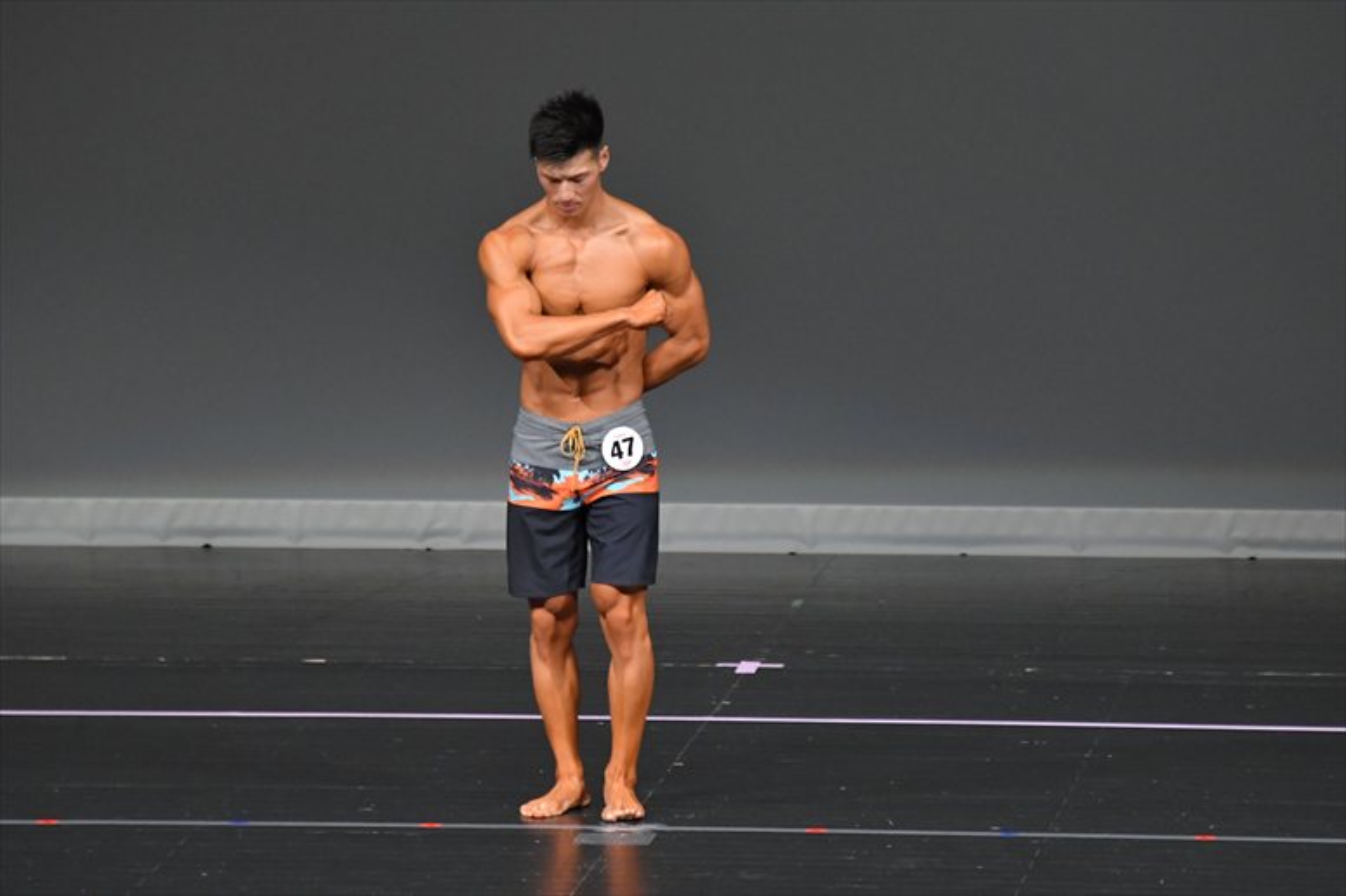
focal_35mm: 315
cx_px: 673
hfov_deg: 6.5
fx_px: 11772
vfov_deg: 4.4
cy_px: 448
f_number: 5.6
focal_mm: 210
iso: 4000
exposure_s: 1/400
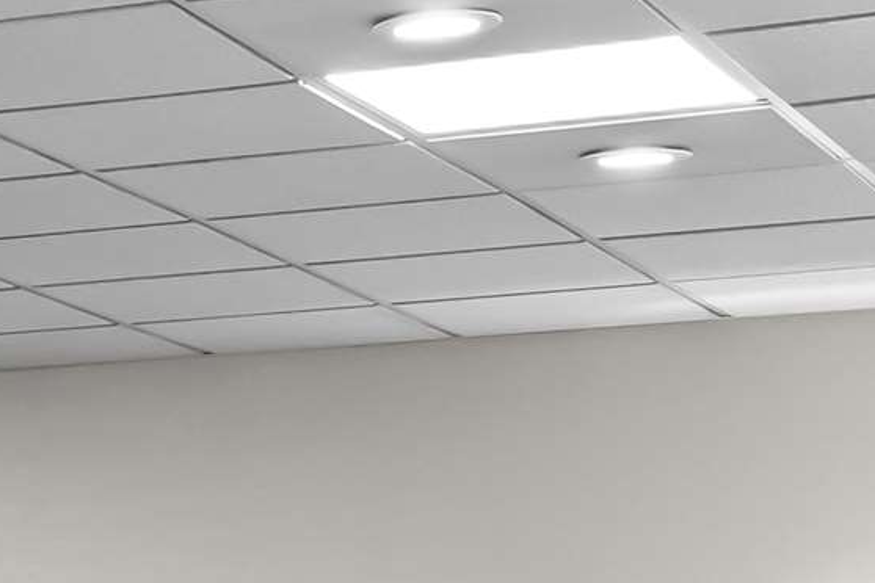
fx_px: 2844
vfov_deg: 10.5
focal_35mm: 117
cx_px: -1565
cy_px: 1251
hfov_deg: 11.8
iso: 800
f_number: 8
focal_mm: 17
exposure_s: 1/4
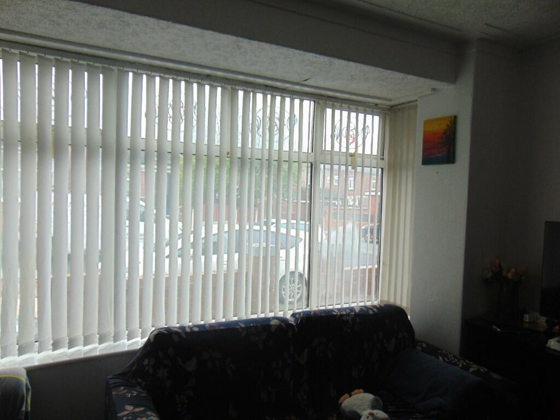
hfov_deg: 69.4
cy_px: 210
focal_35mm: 25
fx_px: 404
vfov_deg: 54.9
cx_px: 280
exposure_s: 1/40
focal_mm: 4.5
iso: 100
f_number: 3
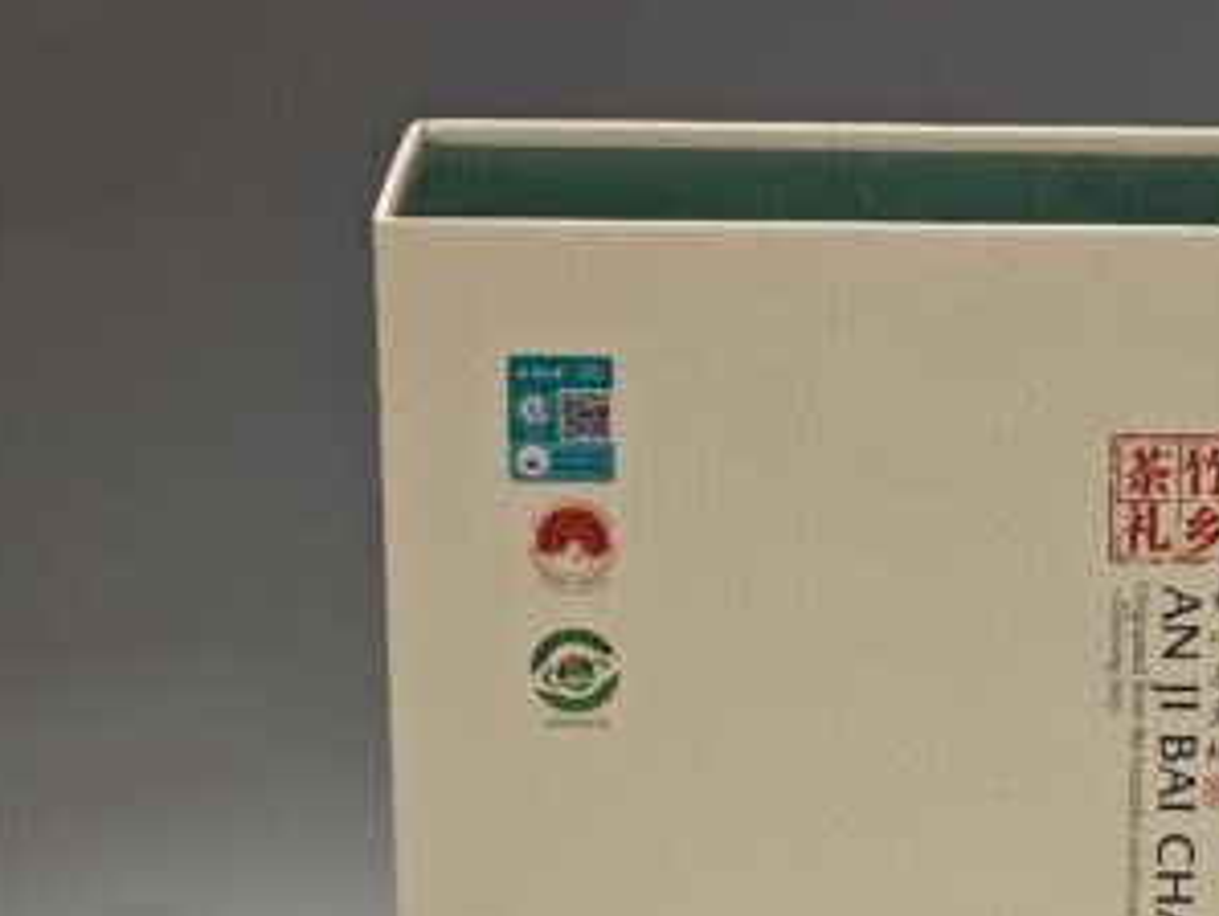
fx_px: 5674
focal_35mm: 161
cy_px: 806
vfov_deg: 9.2
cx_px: 953
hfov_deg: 12.2
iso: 160
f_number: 2
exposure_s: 1/100
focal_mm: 10.1
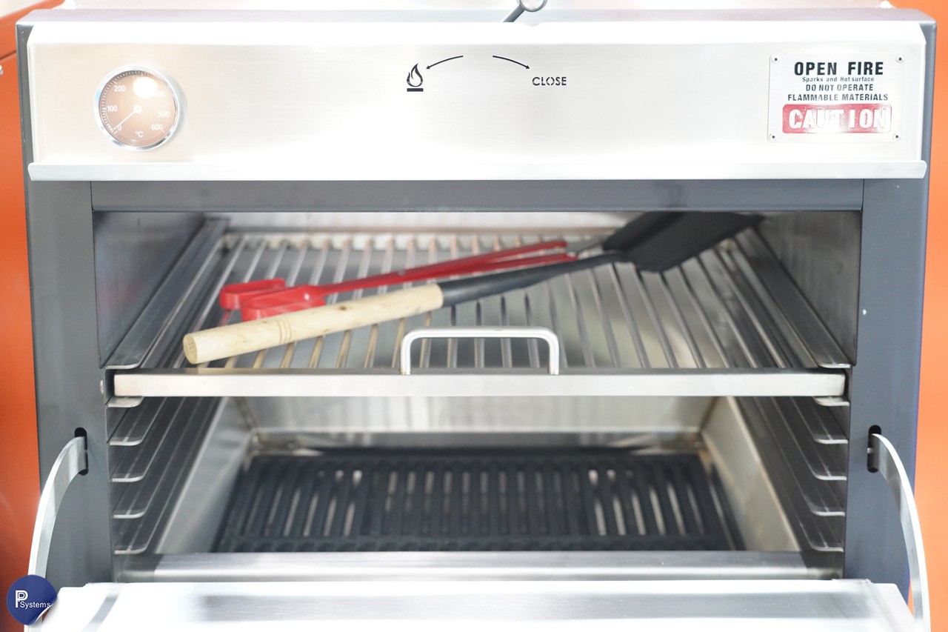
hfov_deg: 36.9
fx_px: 1422
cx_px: 474
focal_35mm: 54
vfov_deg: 25.1
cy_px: 316
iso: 6400
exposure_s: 1/60
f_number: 4
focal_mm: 54
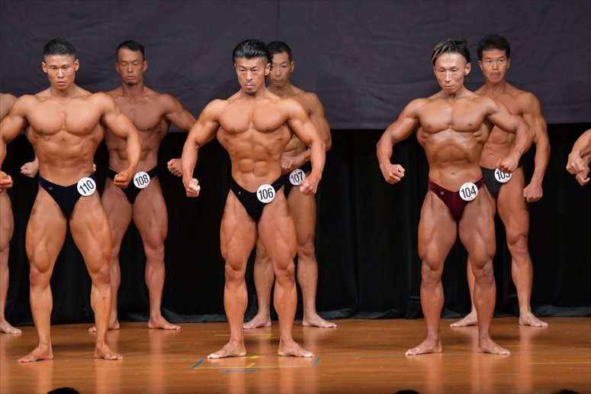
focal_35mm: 285
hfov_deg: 7.2
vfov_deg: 4.8
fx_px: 4677
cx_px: 296
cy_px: 197
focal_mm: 190
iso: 5000
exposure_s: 1/400
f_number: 5.6
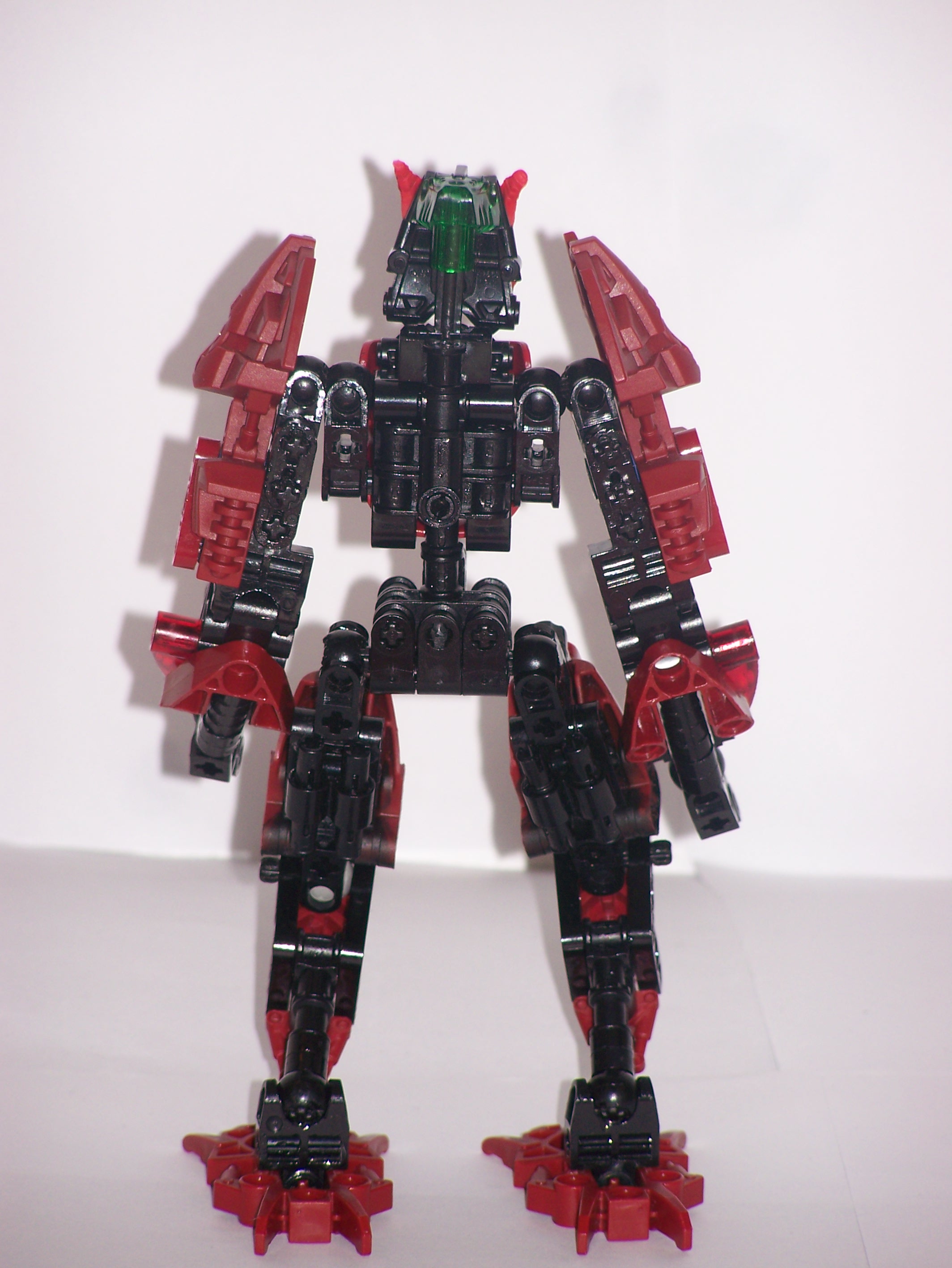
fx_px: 9815
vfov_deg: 7.4
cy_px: 634
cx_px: 476
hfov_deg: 5.6
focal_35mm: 268
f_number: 3.3
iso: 80
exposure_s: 1/200
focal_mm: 44.4
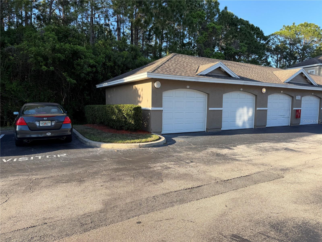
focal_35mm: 24
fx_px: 223
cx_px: 161
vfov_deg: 56.8
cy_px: 121
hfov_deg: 71.6
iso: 80
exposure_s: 1/1139
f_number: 1.78
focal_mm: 6.76
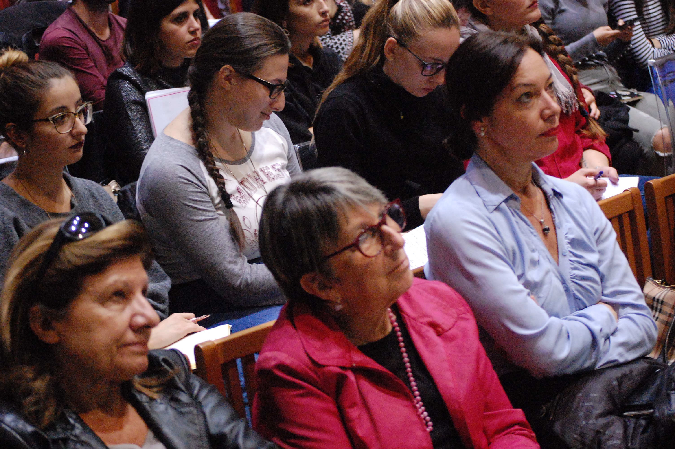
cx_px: 338
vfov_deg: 16.5
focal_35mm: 82
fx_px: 1545
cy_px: 224
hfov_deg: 24.6
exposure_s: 1/60
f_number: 4
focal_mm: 55
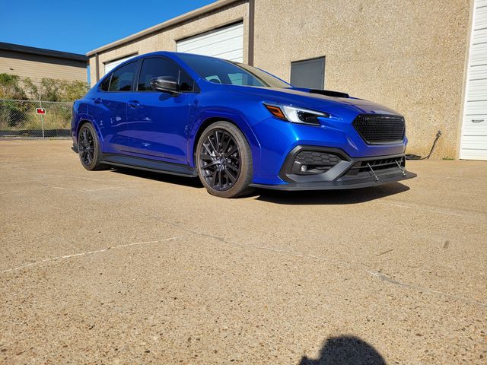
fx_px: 366
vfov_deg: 53.1
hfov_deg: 67.3
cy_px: 182
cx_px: 244
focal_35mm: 26
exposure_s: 1/2851
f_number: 1.8
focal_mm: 5.4
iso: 40
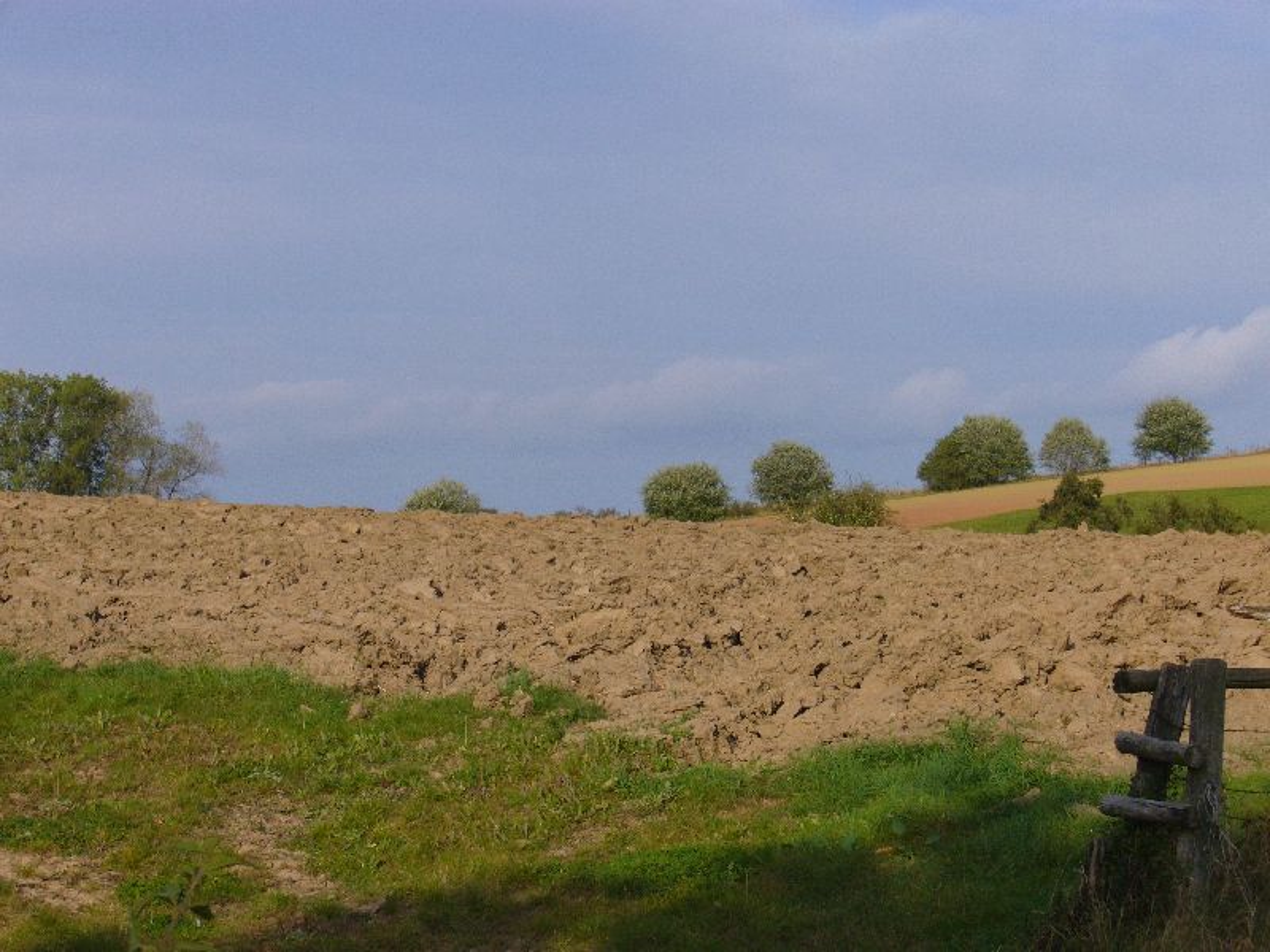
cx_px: 635
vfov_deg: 14.1
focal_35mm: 105
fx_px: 3852
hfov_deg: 18.7
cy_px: 476
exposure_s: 1/160
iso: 80
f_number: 10
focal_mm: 17.4
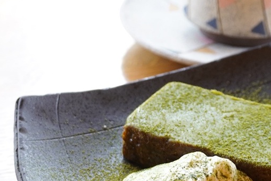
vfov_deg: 14.9
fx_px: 693
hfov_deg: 22.0
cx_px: 198
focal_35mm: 92
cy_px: 107
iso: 800
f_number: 4
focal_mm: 26
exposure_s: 1/25
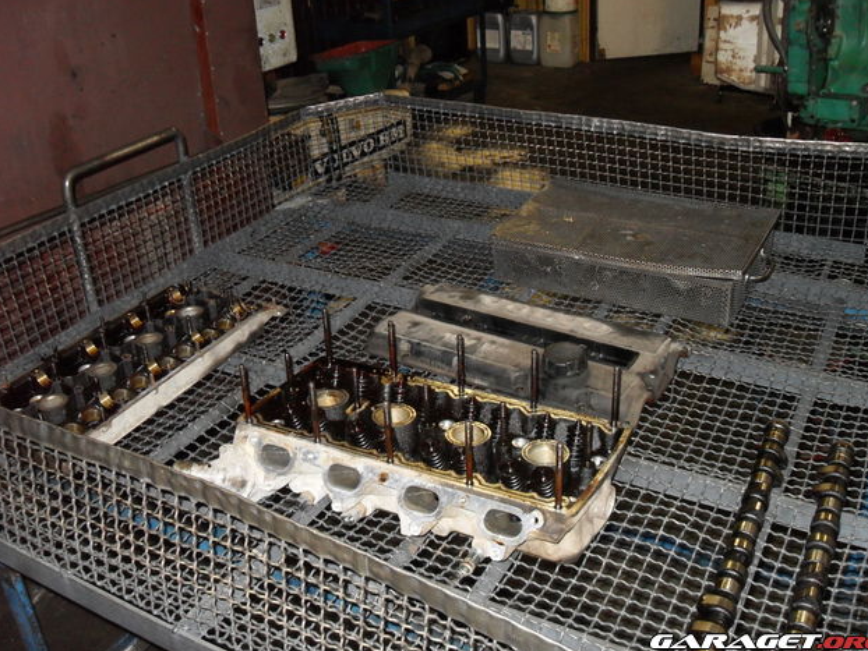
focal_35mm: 36
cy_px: 321
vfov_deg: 39.7
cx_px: 442
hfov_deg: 51.3
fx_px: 903
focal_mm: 6.2
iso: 200
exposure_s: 1/45
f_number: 2.8
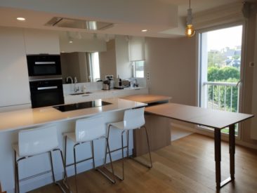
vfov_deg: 53.1
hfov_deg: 67.3
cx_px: 128
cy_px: 96
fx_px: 193
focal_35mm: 26
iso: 64
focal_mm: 4.3
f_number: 2.4
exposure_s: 1/100
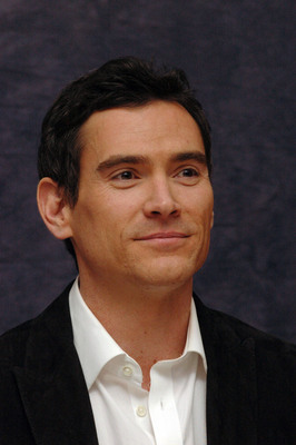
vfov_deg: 11.0
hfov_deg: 7.3
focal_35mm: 188
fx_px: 2316
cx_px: 148
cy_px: 222
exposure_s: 1/320
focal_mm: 125
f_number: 8
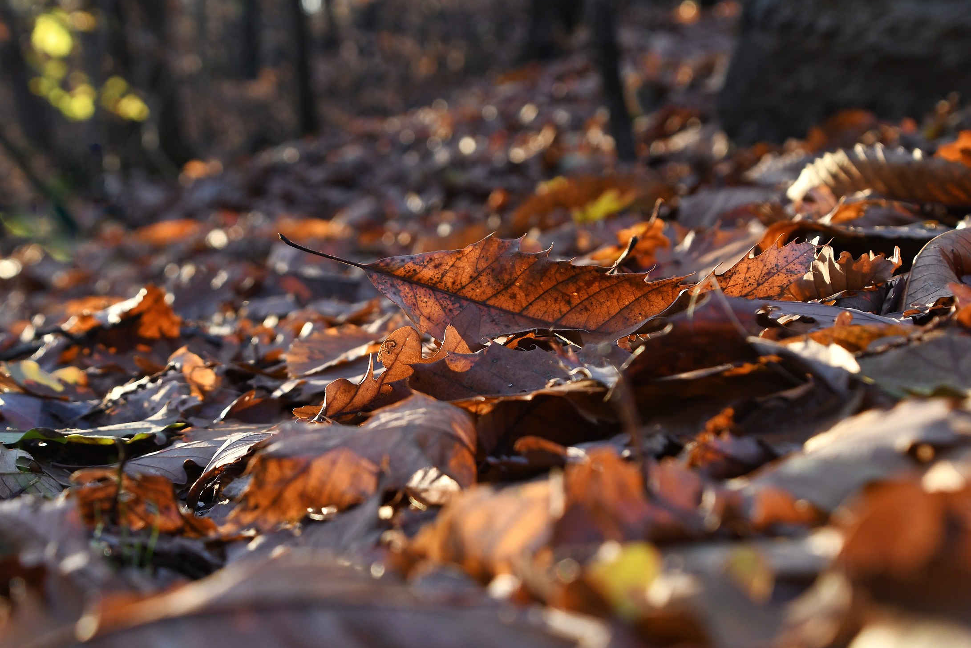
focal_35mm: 66
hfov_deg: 30.5
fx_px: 1780
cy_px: 346
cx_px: 466
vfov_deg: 20.6
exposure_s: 1/250
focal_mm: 40
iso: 1000
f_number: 6.3
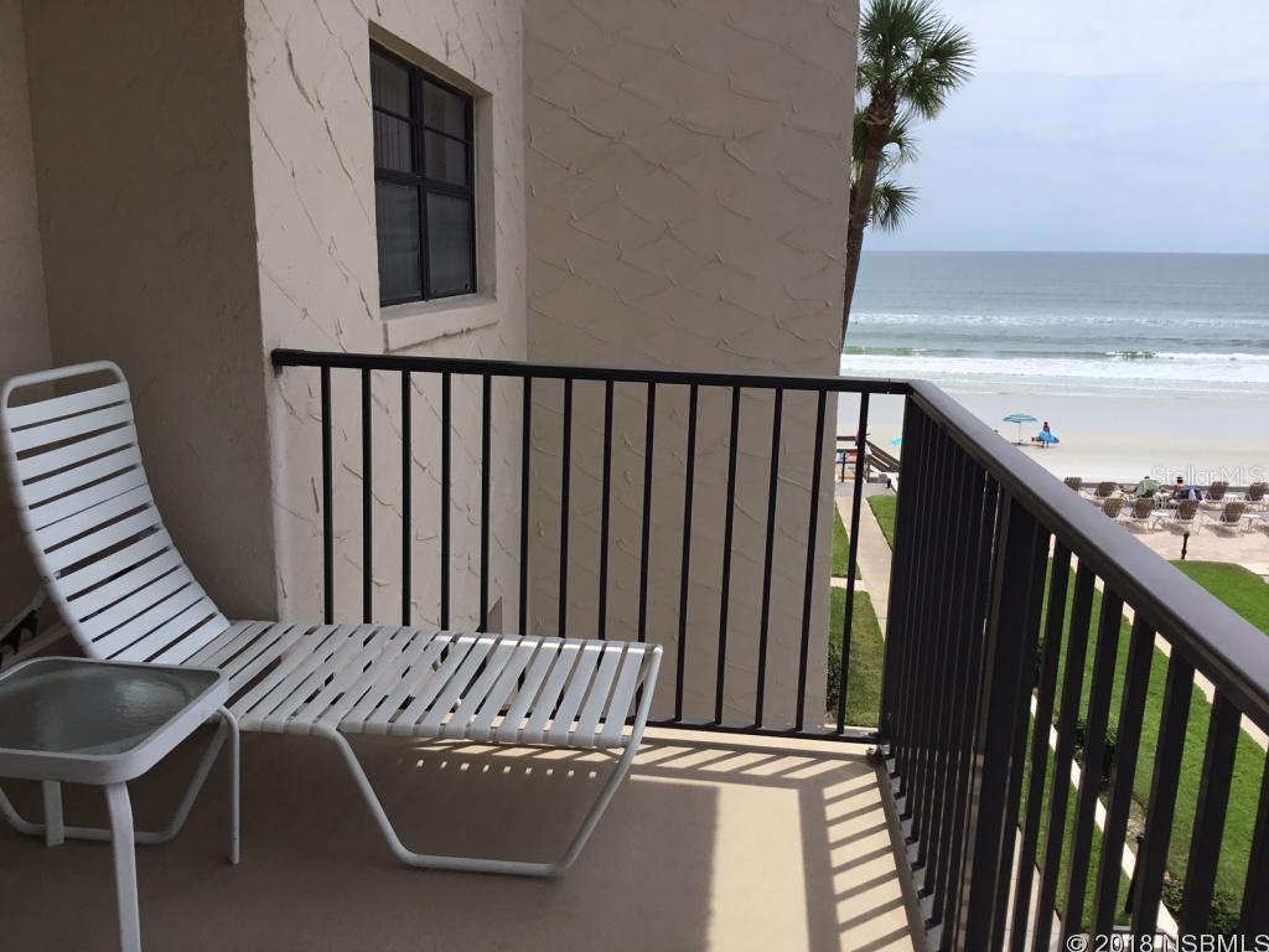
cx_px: 634
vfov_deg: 45.4
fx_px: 1136
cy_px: 476
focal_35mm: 31
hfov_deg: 58.4
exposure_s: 1/1733
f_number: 2.4
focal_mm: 3.3
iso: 25
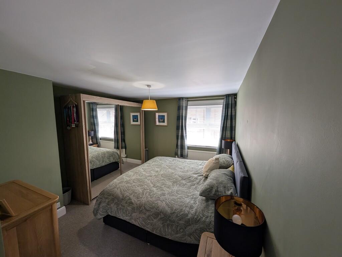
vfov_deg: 94.6
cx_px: 171
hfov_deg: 110.5
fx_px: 119
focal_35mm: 12
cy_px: 128
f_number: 1.7
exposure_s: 1/111
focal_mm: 2.02
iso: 75
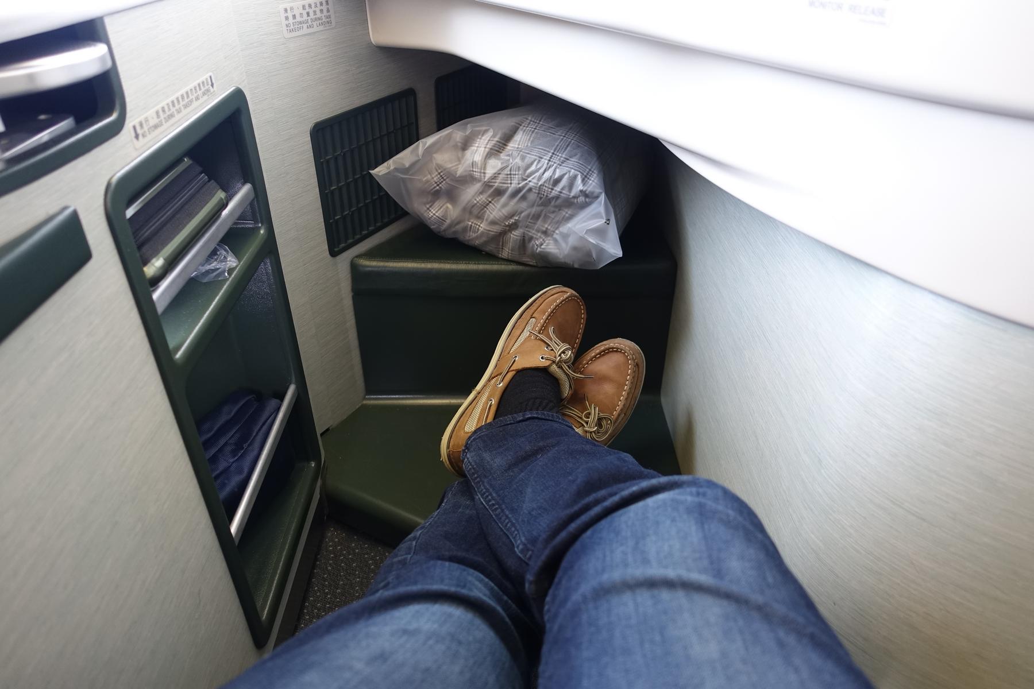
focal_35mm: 24
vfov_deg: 53.1
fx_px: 689
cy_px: 344
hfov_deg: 73.7
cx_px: 517
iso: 320
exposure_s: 1/30
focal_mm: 8.8
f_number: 1.8
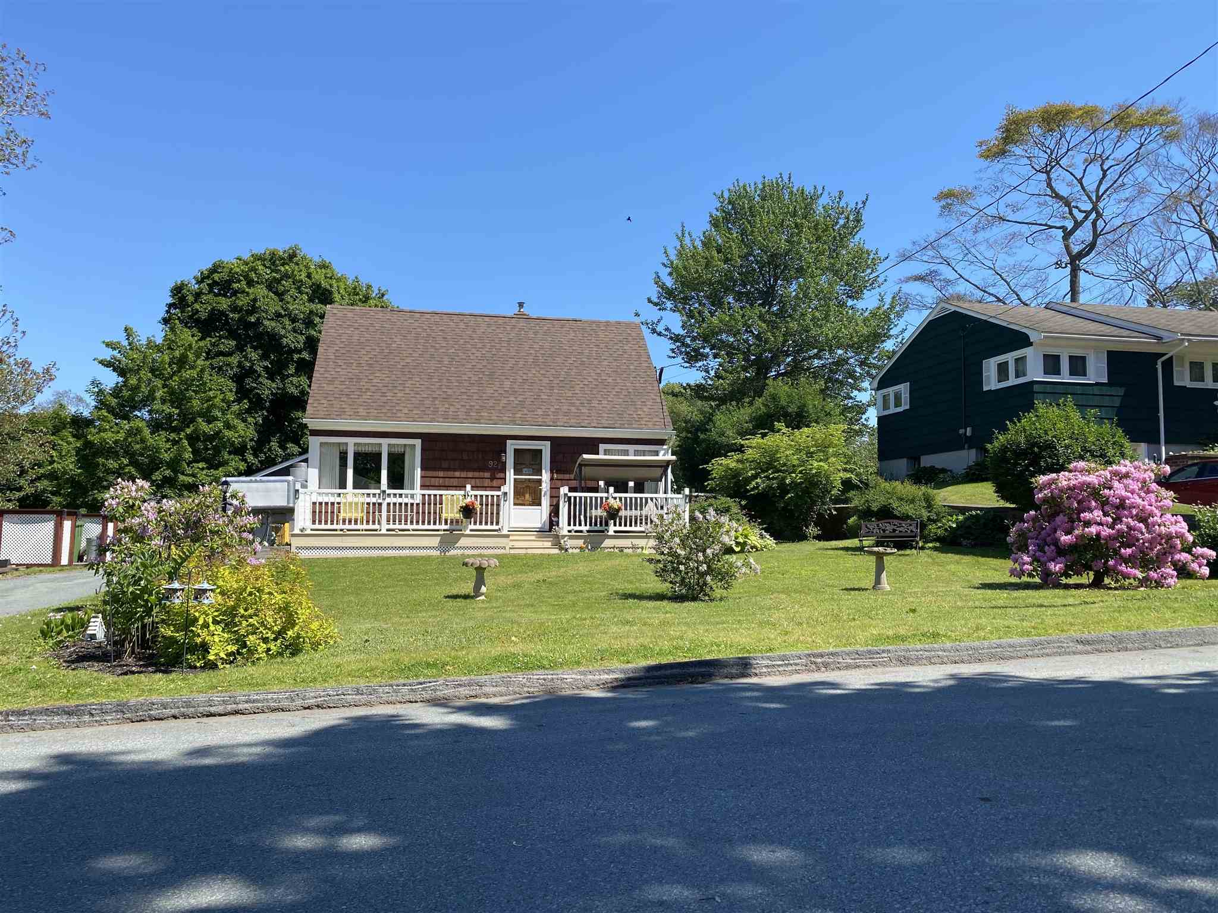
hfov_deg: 67.3
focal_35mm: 26
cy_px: 456
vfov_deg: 53.1
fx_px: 915
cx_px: 609
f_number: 1.8
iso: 32
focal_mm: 4.25
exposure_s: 1/1808
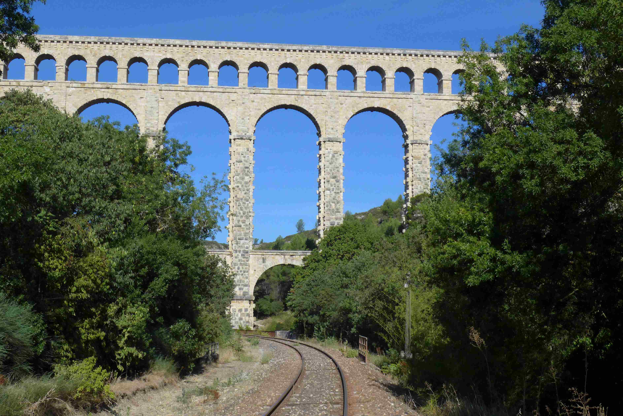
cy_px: 208
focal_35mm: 50
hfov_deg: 39.6
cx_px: 312
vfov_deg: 27.0
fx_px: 865
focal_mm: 9.8
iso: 400
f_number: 5.6
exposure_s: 1/3200
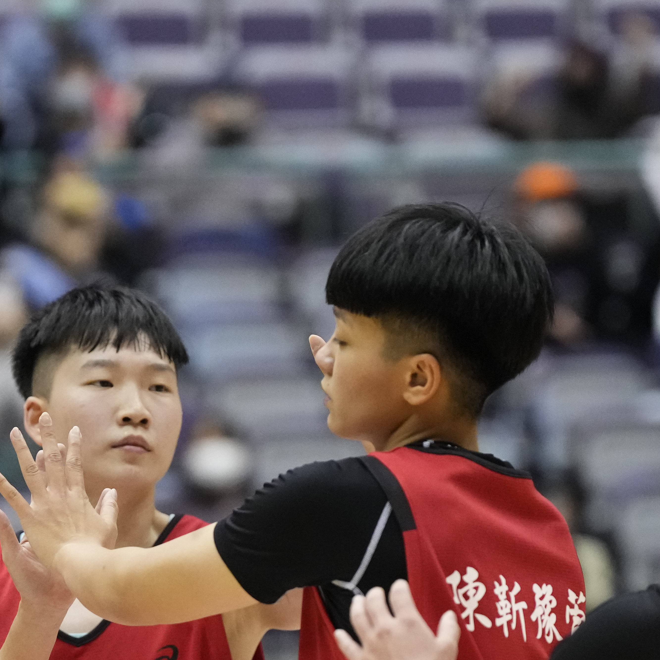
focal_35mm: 419
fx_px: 9038
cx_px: 273
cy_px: 652
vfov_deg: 4.2
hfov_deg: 4.2
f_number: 2.8
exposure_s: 1/1000
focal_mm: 152
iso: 5000
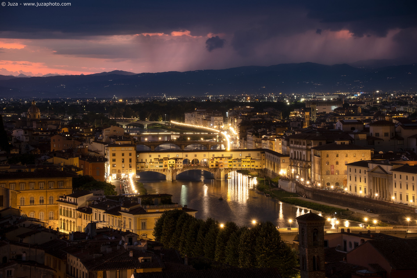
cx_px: 208
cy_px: 139
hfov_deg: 16.8
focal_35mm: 122
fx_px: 1413
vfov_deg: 11.2
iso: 160
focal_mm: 81.3
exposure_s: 4.5
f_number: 8
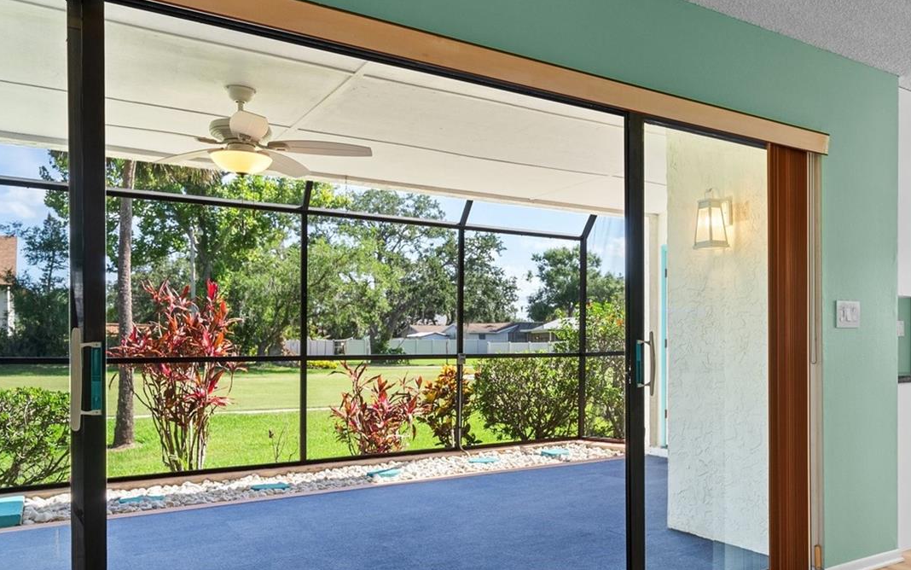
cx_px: 624
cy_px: 344
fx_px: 720
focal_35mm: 29
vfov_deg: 42.9
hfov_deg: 62.6
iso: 400
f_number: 8
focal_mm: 19
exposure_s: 1/13
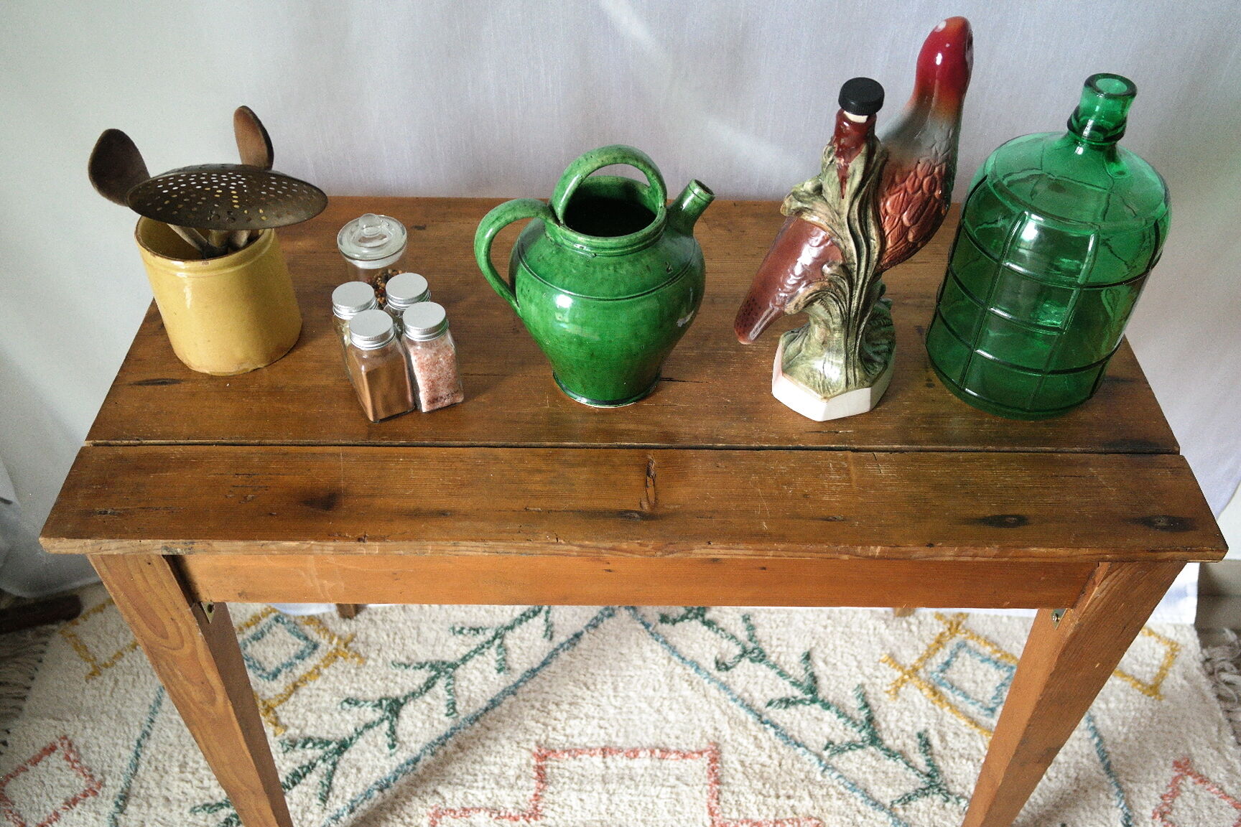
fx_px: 1034
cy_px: 414
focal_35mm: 30
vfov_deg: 43.6
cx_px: 620
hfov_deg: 61.9
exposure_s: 1/30
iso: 800
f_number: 5.6
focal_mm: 20
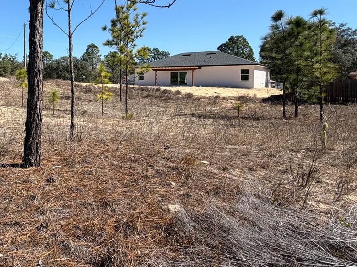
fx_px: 309
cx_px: 25
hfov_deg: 51.7
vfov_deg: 46.0
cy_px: 86
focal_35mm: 30
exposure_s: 1/770
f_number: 2.2
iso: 25
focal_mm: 2.22
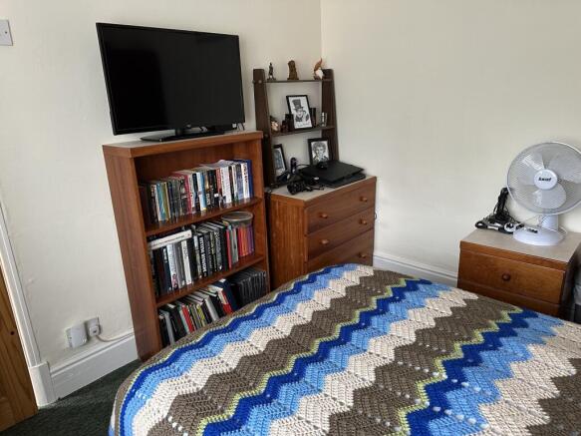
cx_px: 290
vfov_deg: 56.8
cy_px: 218
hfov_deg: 71.6
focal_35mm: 24
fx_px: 403
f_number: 1.78
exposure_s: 1/60
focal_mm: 6.86
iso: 320
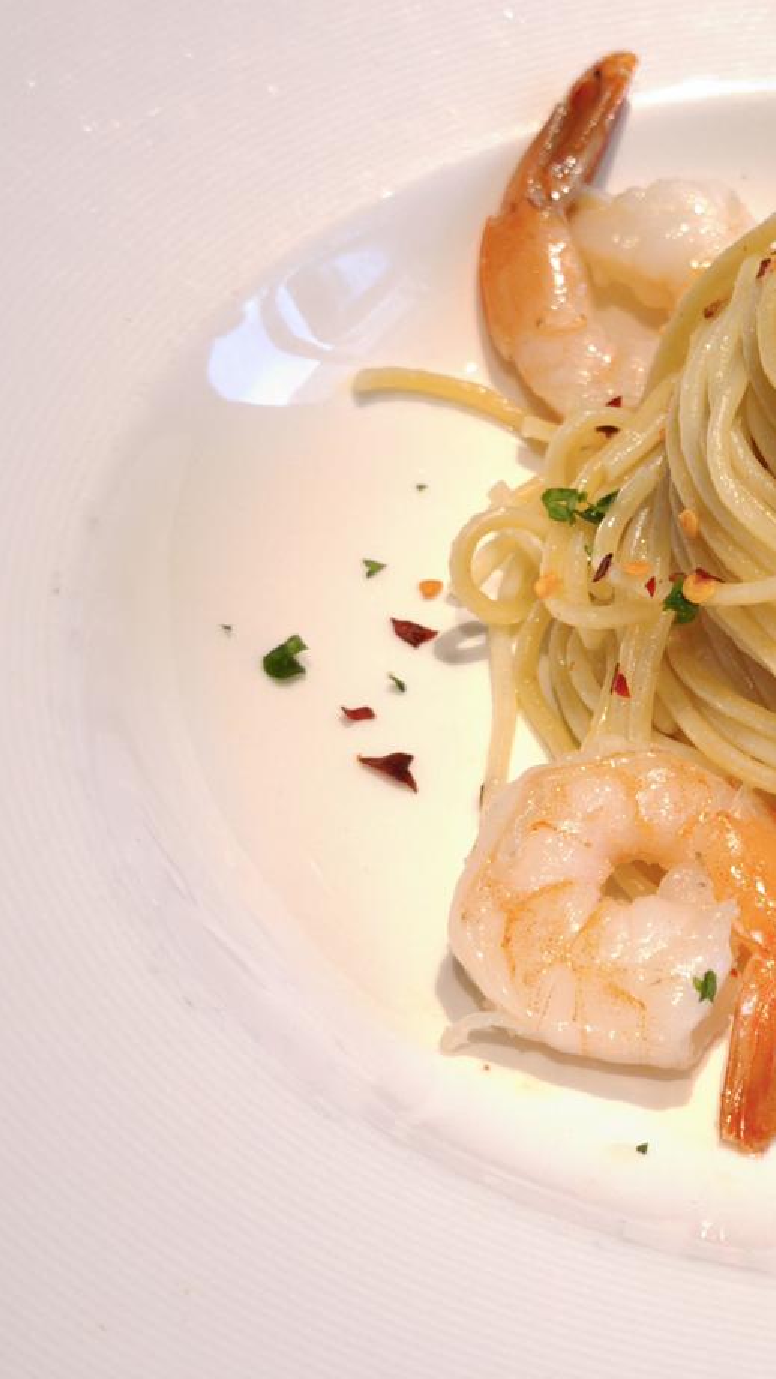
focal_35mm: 67
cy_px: 690
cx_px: 837
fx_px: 2451
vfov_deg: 31.4
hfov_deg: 17.4
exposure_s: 1/120
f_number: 1.6
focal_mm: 6.57
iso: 320
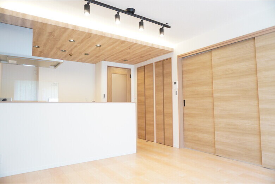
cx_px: 138
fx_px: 183
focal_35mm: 24
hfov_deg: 73.7
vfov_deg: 53.2
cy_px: 92
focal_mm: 16
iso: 1000
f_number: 3.5
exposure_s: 1/80
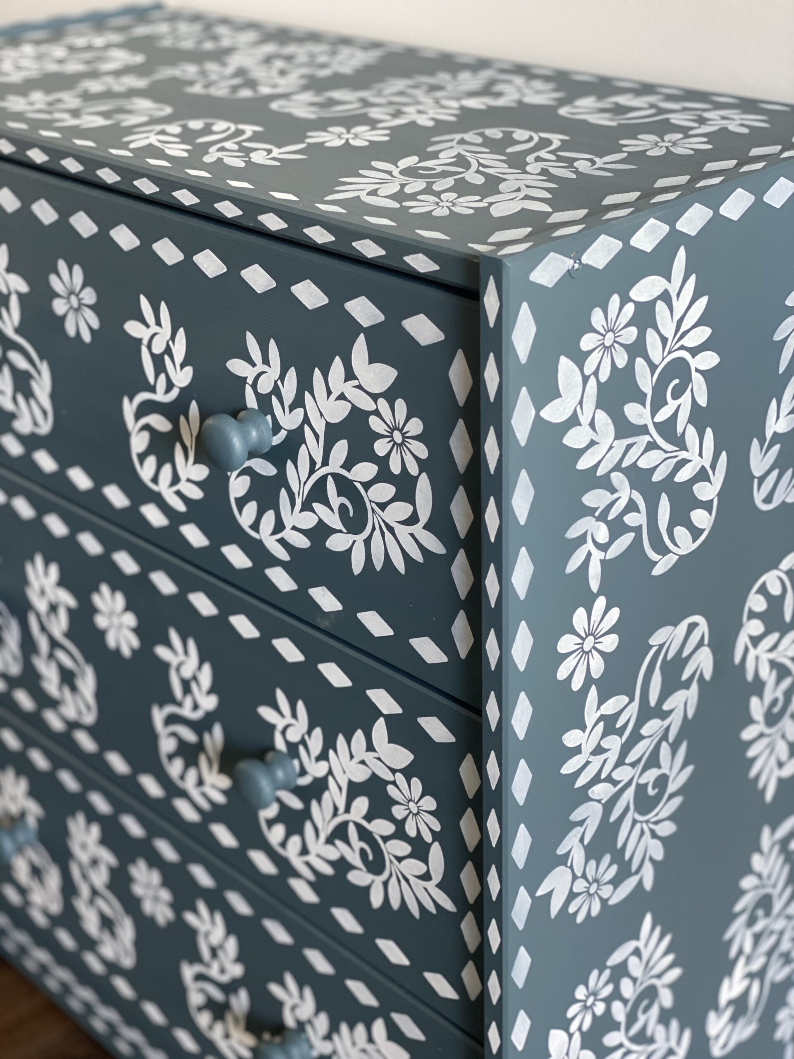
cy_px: 530
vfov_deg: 36.8
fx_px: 1590
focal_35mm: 52
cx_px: 397
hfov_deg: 28.0
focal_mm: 6
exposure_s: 1/40
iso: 200
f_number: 2
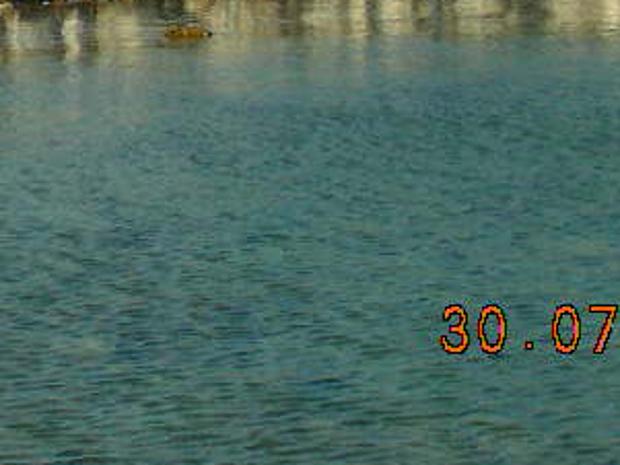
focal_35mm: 214
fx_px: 3834
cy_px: -294
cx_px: -82
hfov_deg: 9.1
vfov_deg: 6.8
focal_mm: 10.5
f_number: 4
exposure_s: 1/516
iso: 50
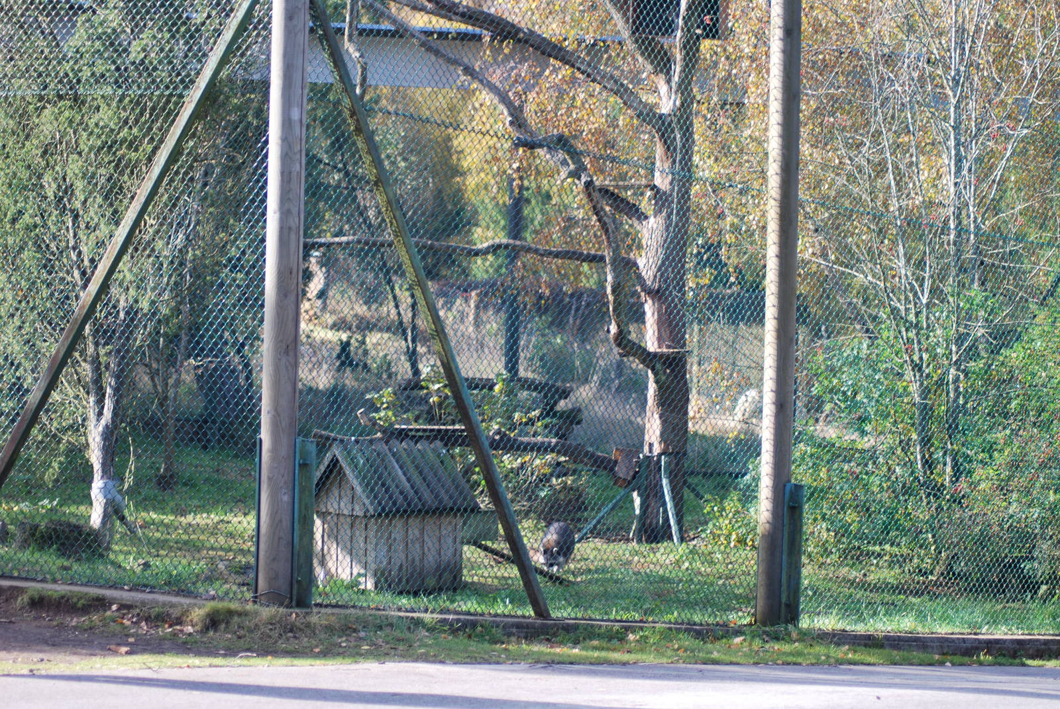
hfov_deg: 19.4
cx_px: 530
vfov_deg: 13.1
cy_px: 354
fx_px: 3095
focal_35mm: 105
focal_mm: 70
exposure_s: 1/200
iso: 200
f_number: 4
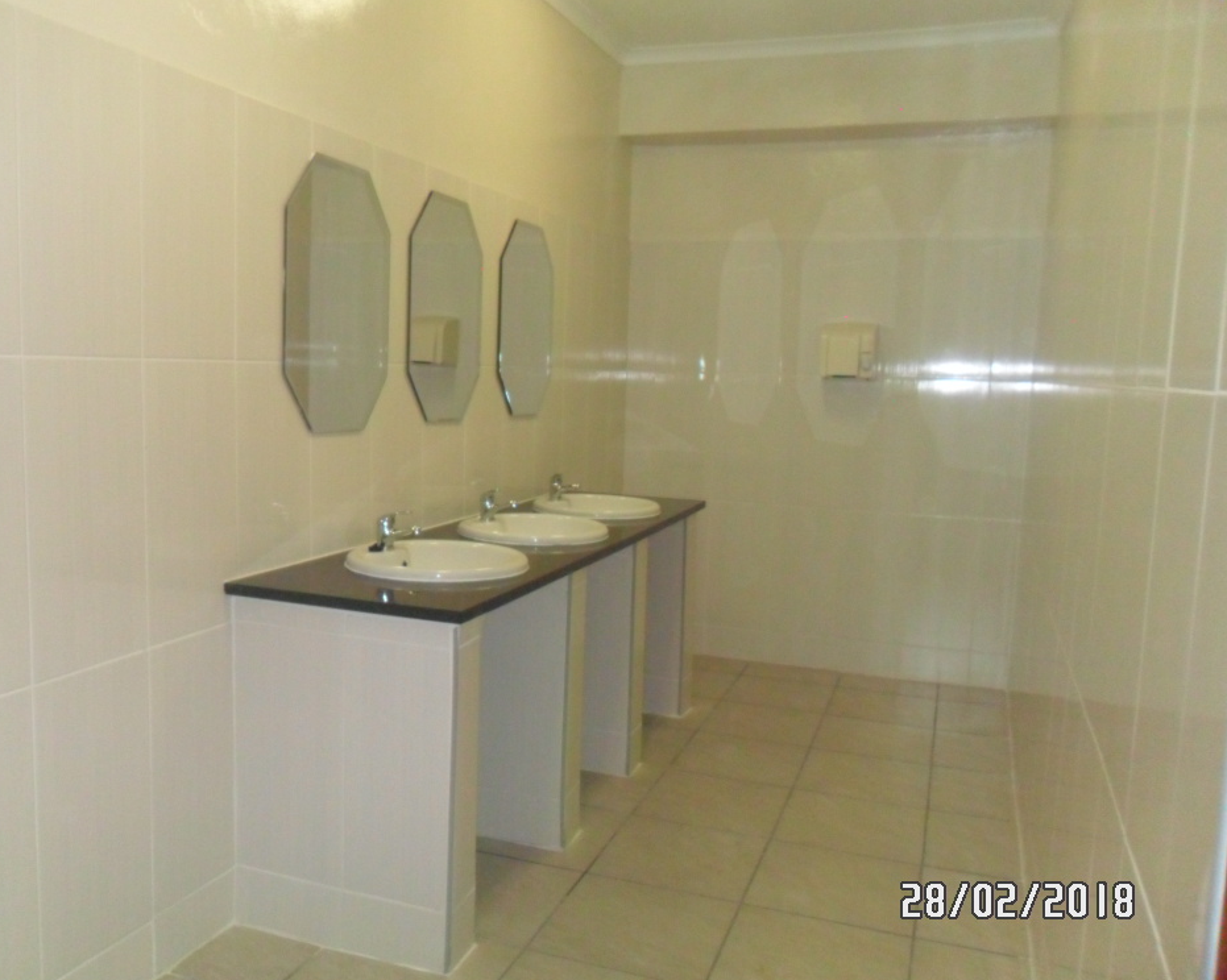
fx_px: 1053
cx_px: 573
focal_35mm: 29
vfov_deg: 49.9
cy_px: 494
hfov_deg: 60.4
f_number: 3.5
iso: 400
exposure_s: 1/45
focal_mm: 4.9
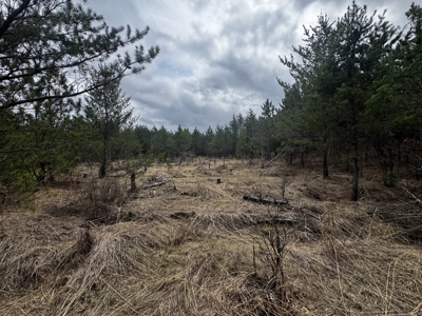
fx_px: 171
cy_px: 158
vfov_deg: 85.7
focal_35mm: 14
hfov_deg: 102.1
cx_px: 211
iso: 40
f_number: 2.2
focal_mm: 2.22
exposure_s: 1/1198
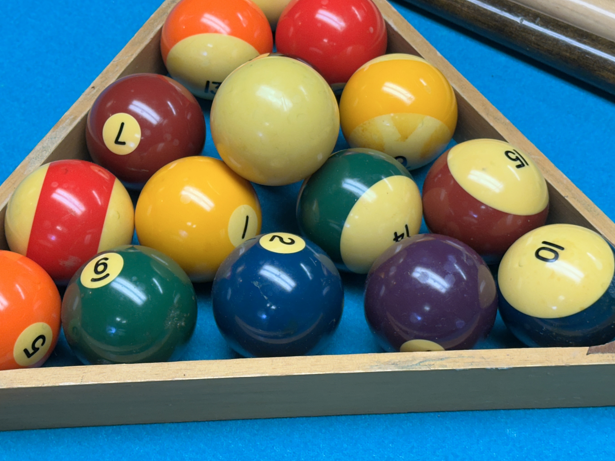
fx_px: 1261
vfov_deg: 20.7
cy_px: 177
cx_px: 287
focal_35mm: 71
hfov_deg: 27.4
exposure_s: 1/60
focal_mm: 6.86
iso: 64
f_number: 1.78
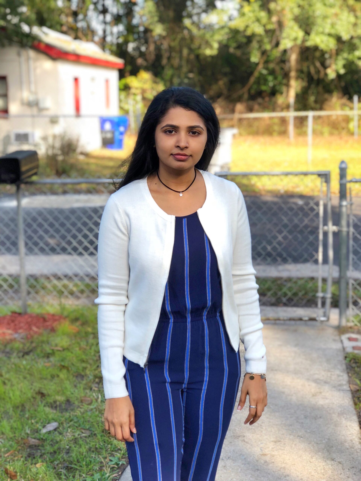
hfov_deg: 25.7
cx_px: 180
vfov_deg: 33.8
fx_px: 793
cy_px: 240
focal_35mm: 57
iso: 50
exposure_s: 1/120
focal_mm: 6.6
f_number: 2.8
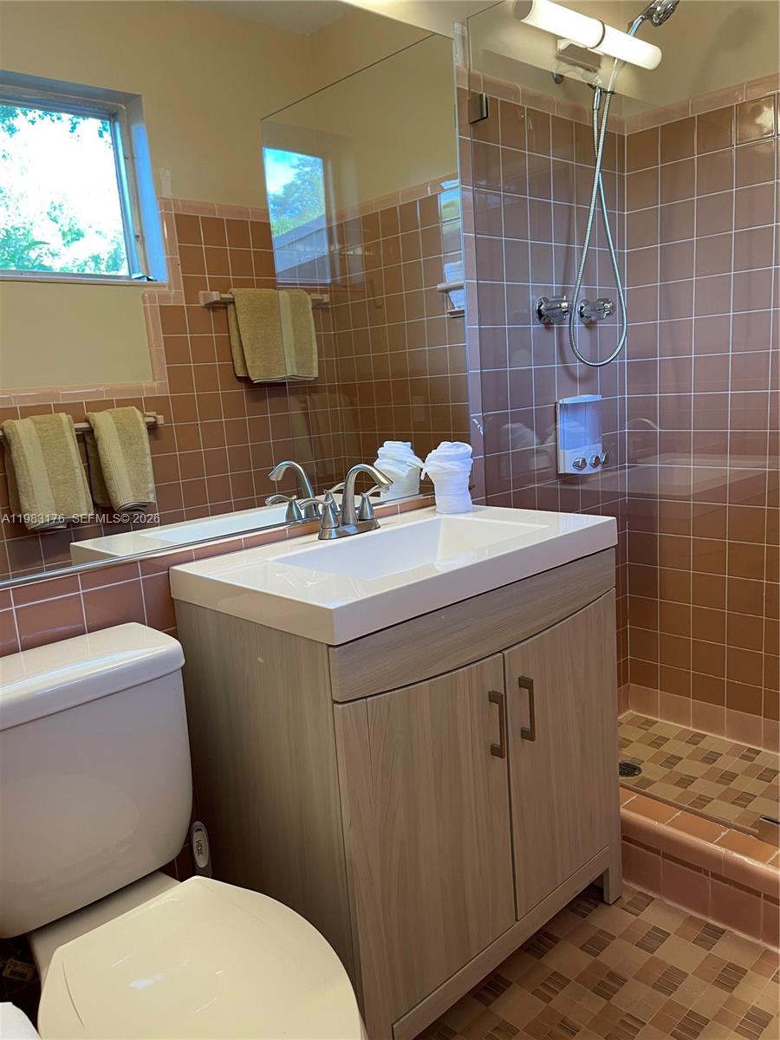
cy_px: 520
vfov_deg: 67.3
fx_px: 781
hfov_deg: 53.1
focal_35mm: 26
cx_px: 390
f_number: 1.6
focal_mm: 5.1
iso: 80
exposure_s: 1/60
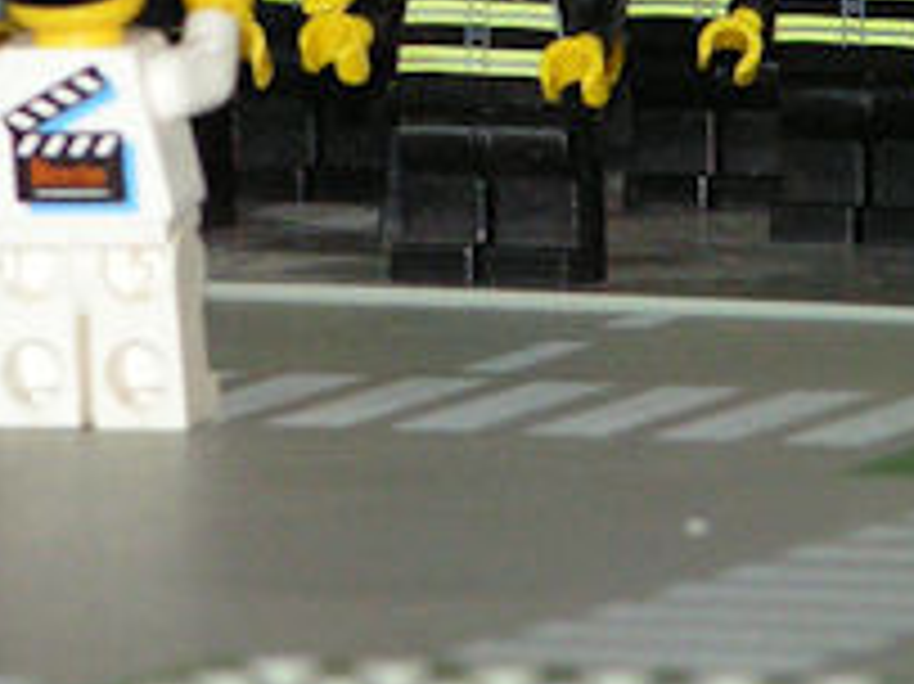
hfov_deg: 3.1
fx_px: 16651
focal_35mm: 631
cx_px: 342
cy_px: -191
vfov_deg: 2.4
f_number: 3.2
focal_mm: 31.2
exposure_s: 1/200
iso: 200
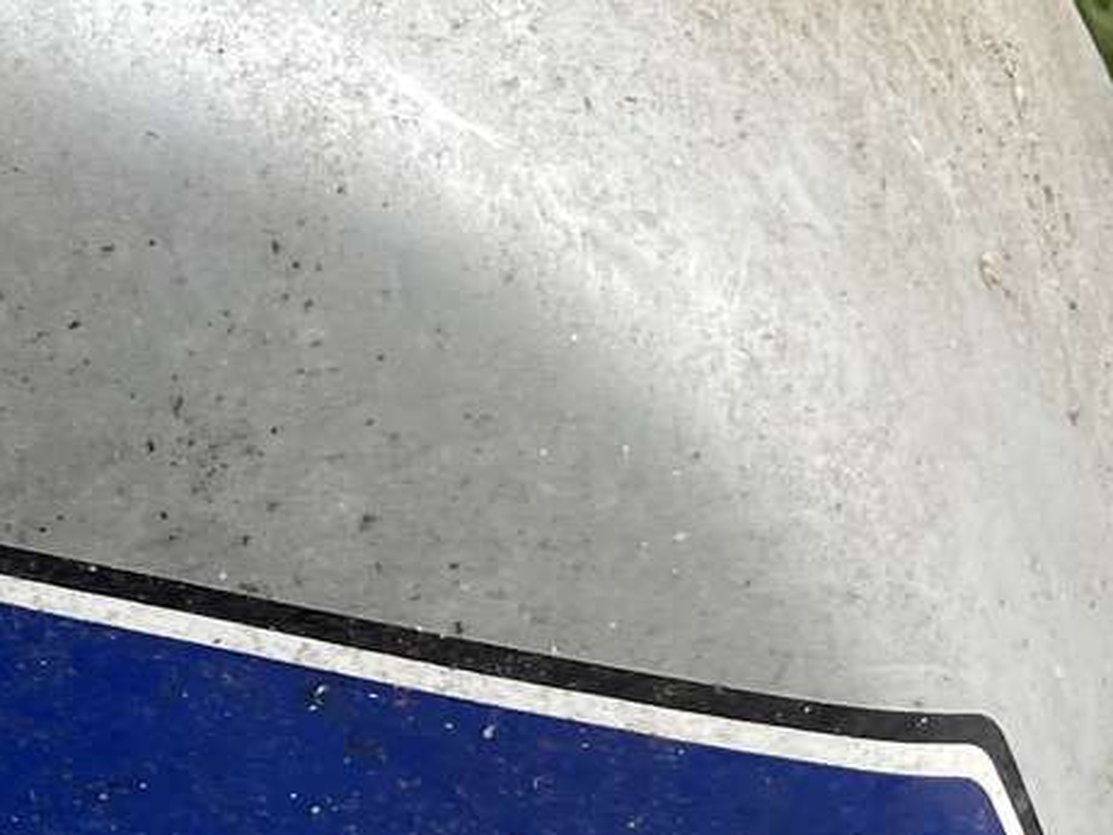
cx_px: -1031
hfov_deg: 14.7
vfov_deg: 12.9
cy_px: -24
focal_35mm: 113
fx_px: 3633
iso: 40
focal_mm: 4.2
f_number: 1.6
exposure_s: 1/121
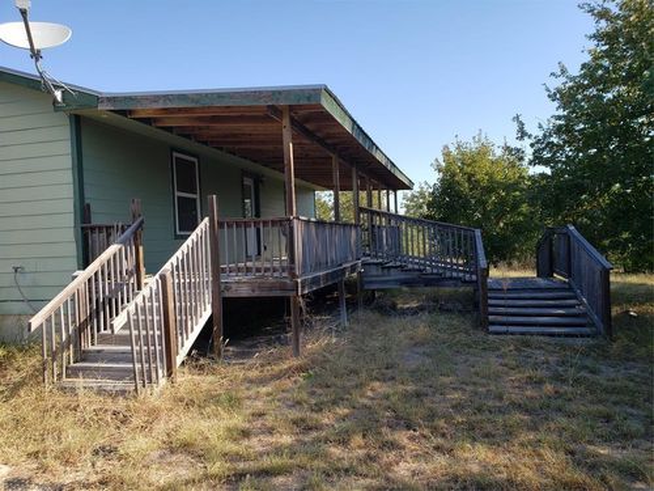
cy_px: 246
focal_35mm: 26
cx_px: 327
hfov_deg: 67.3
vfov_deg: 53.1
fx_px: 491
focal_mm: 4.3
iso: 50
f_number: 2.4
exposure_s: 1/720
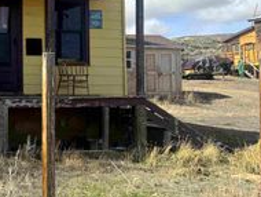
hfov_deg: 27.7
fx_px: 476
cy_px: 67
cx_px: -34
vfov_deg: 23.2
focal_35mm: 63
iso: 80
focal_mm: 6.76
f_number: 1.78
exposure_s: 1/3802
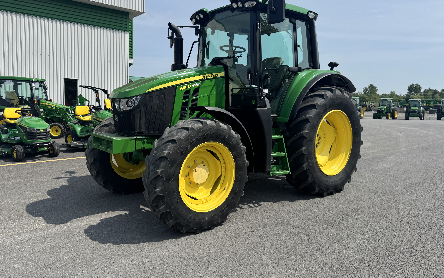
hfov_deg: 70.4
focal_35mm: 26
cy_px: 122
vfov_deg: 47.5
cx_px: 224
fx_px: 315
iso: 80
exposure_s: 1/5814
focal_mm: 6.76
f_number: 1.78
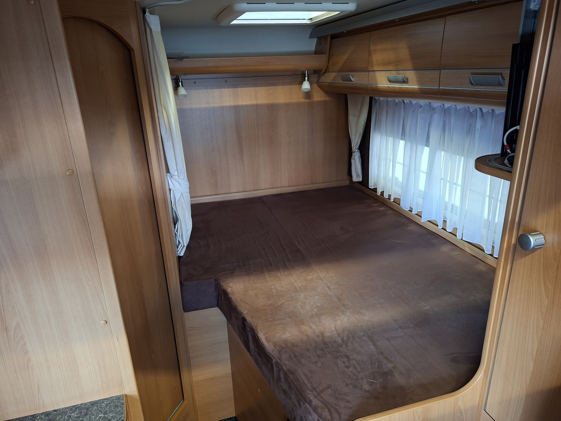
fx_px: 373
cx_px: 280
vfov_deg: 58.9
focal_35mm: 23
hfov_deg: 73.9
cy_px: 210
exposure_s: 1/25
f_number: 1.8
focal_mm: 5.54
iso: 320
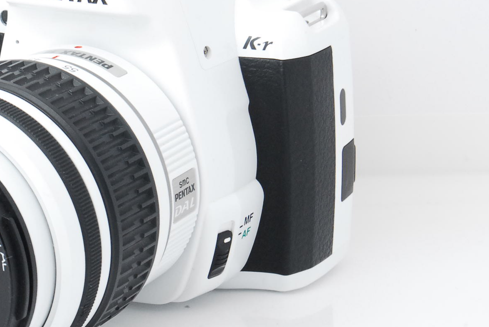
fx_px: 1847
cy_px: 147
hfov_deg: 15.0
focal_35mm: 136
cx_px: 106
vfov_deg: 10.1
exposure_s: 1/125
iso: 800
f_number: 16
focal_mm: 55
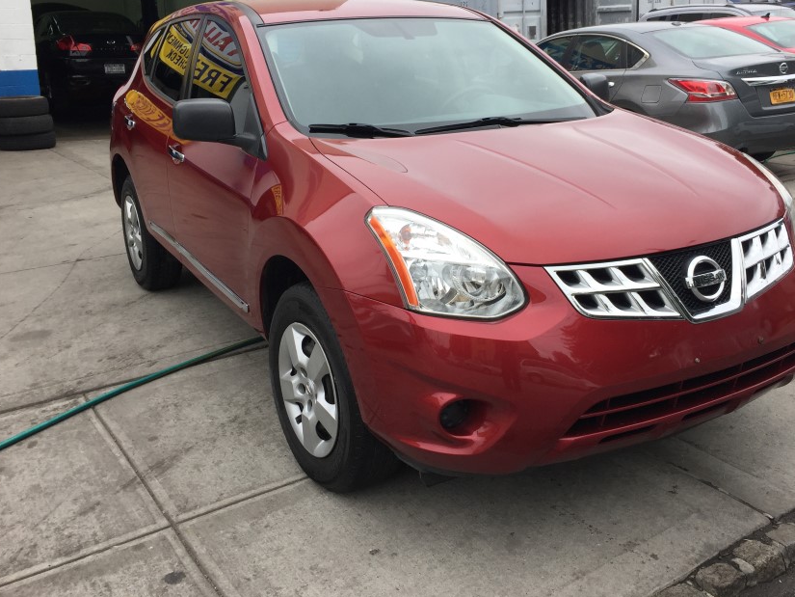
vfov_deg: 39.5
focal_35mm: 36
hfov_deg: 51.2
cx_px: 448
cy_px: 231
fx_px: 827
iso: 32
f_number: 2.2
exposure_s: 1/341
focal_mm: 4.15
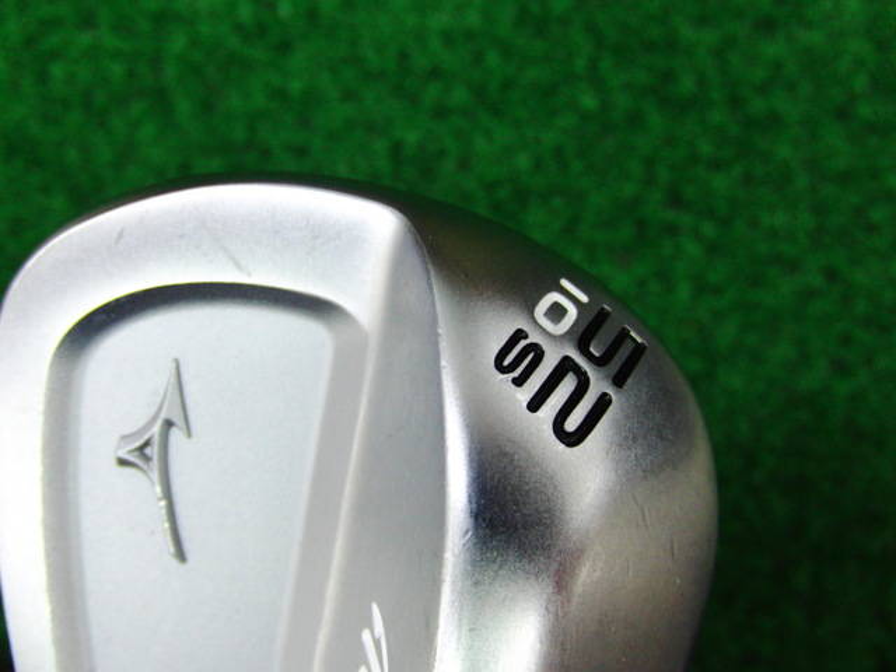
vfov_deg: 38.7
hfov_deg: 50.1
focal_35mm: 37
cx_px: 448
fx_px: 958
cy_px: 336
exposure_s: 1/60
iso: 400
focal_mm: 6.42
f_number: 3.6
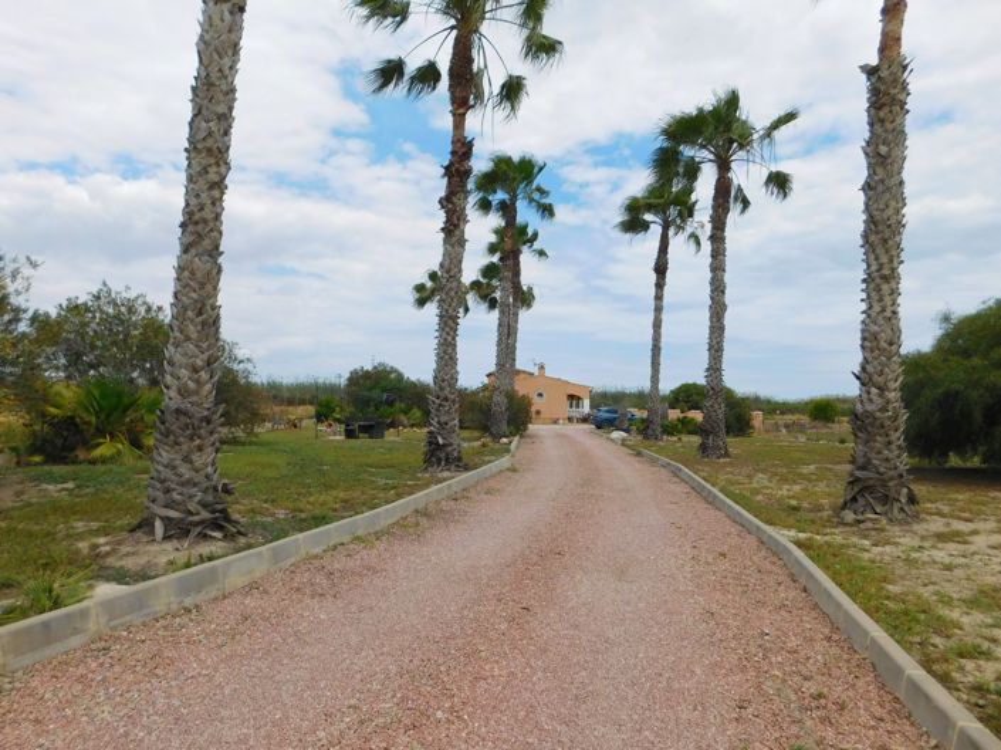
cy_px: 375
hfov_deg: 74.0
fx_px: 665
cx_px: 500
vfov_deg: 58.8
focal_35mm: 23
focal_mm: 4
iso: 125
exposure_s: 1/640
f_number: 6
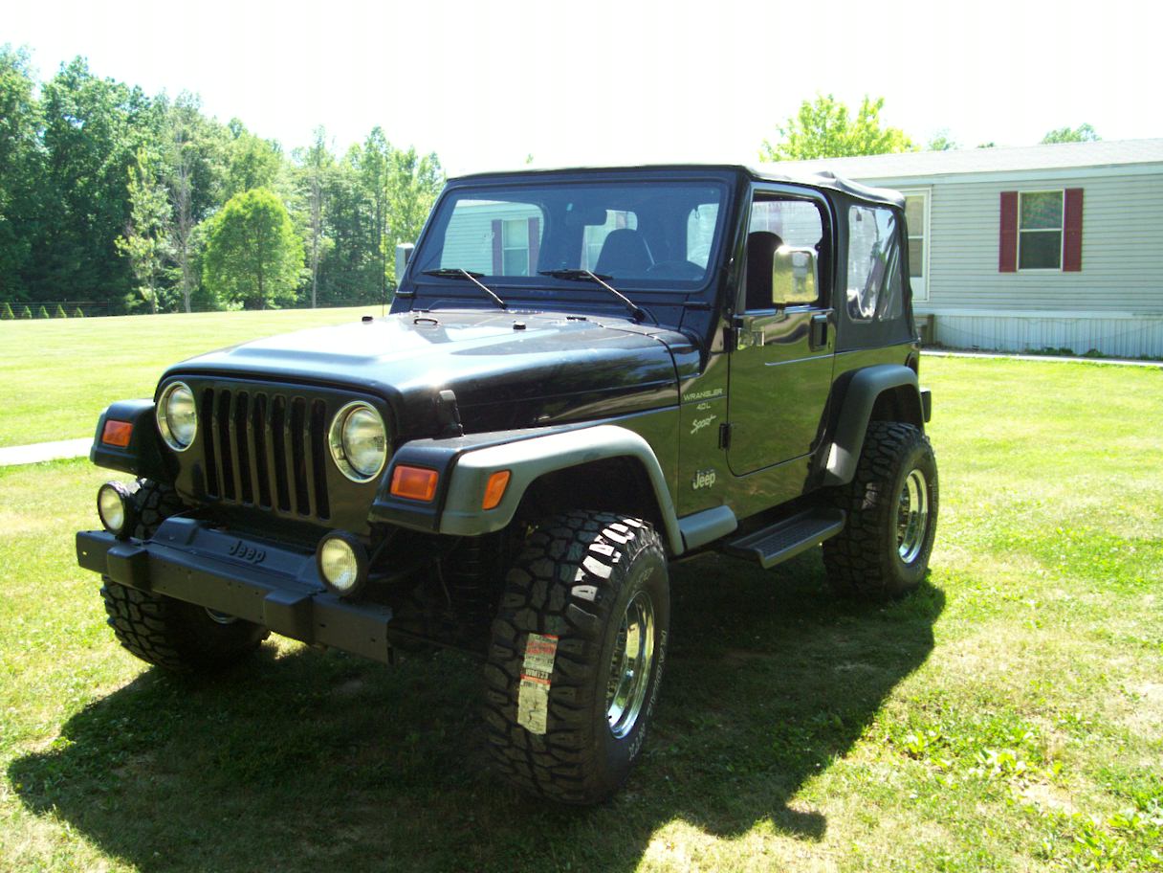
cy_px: 436
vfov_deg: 41.8
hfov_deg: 54.0
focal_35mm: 34
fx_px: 1142
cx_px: 582
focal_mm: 5.6
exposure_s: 1/289
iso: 80
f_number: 2.7
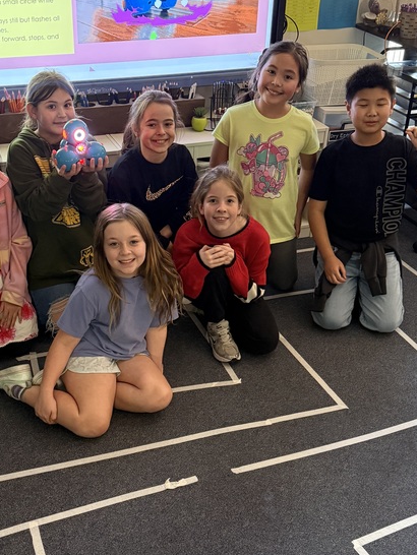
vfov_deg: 42.0
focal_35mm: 45
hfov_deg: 32.2
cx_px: 179
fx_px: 722
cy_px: 316
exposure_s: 1/40
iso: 640
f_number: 1.78
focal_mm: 6.76
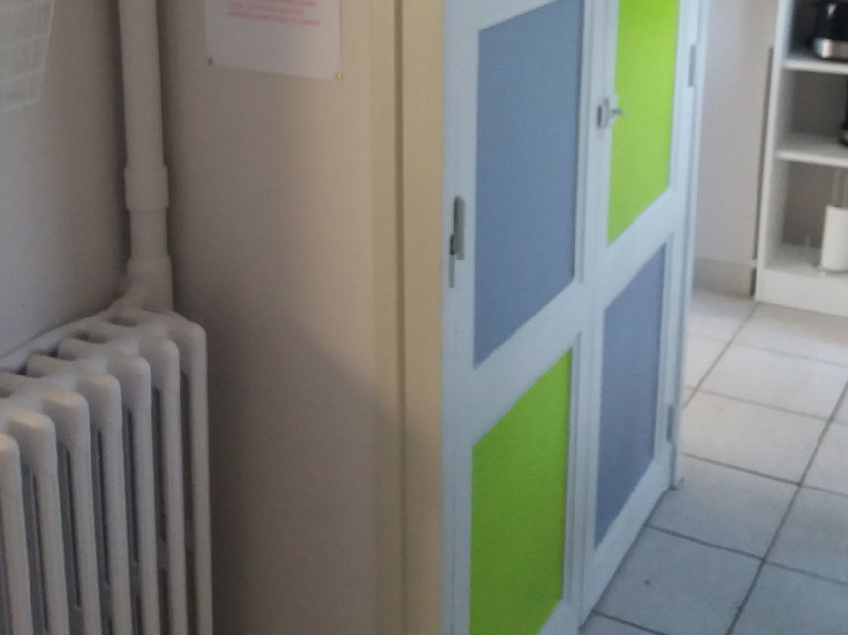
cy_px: 125
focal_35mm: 52
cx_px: 363
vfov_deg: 27.4
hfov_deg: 36.8
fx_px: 1274
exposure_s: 1/17
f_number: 1.9
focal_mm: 3.7
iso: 200
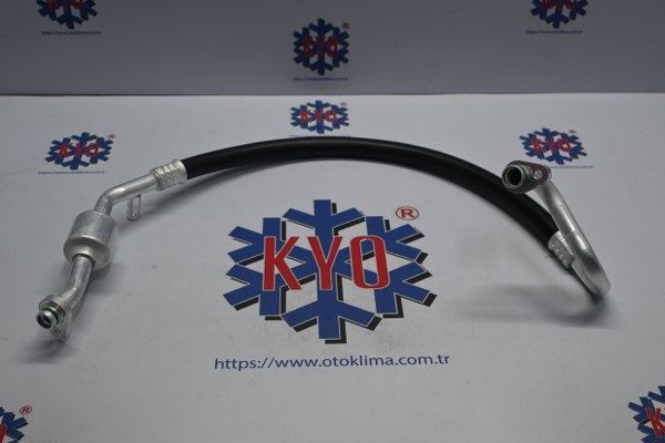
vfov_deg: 29.9
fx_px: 831
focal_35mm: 45
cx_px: 332
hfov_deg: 43.6
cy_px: 222
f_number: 4.8
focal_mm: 30
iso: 450
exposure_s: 1/125
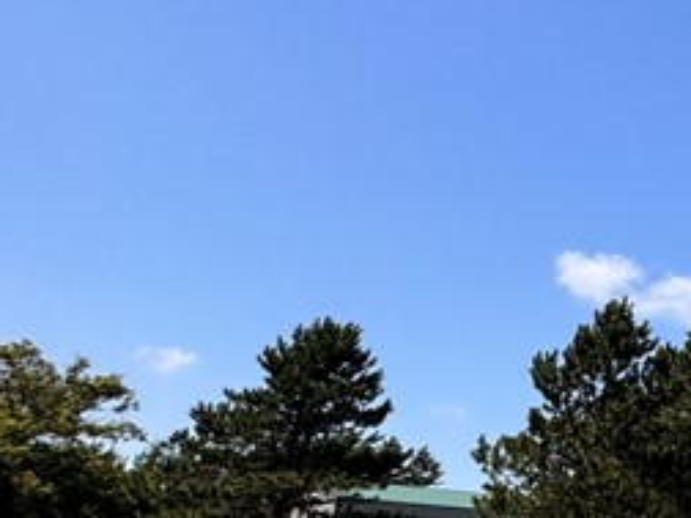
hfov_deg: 20.5
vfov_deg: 25.6
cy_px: 211
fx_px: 1138
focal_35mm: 57
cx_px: 1308
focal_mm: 2.22
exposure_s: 1/1567
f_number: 2.2
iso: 40
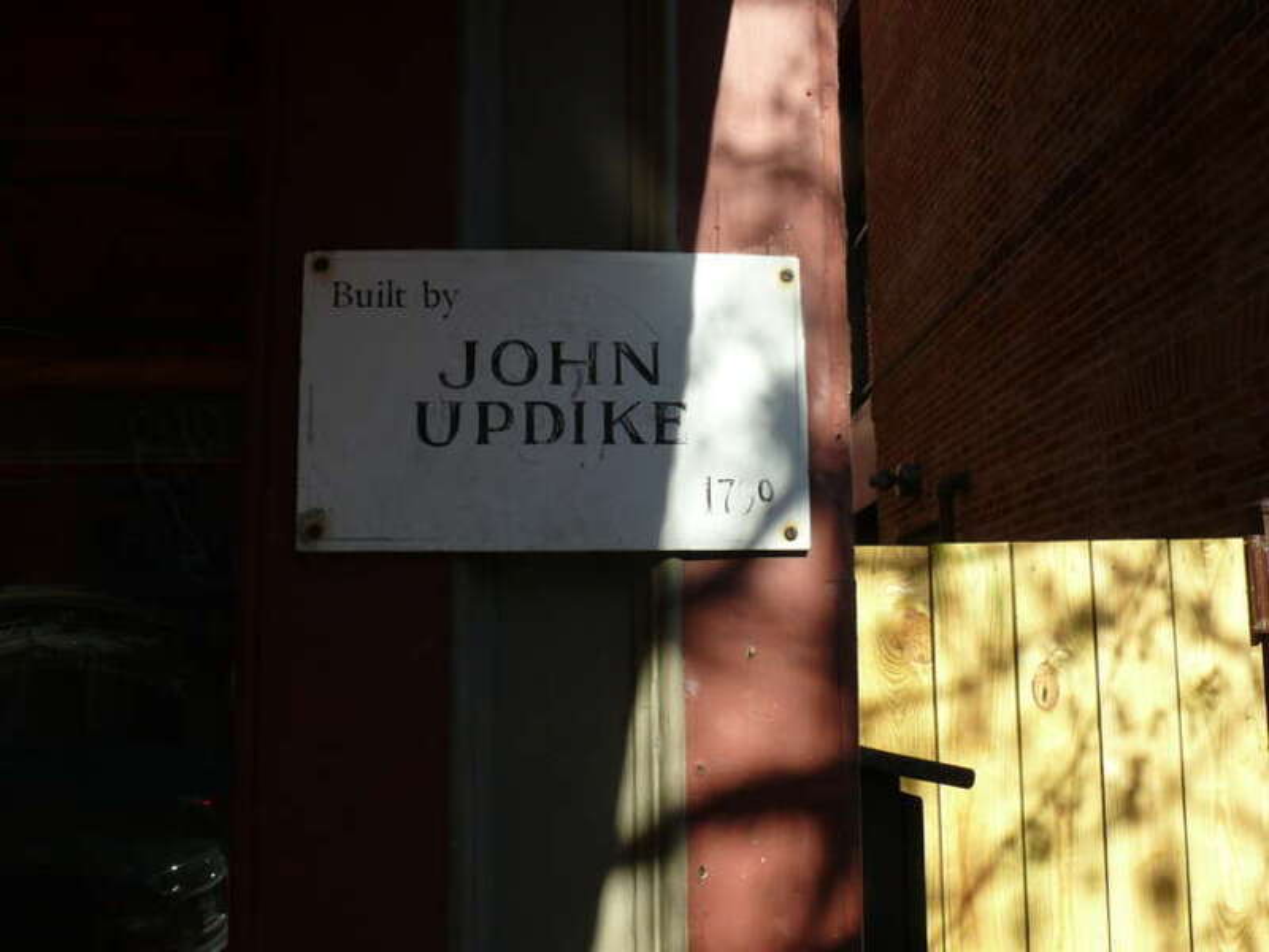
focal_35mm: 38
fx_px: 1393
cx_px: 634
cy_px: 476
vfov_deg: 37.7
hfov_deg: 49.0
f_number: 5
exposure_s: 1/250
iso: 100
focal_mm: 8
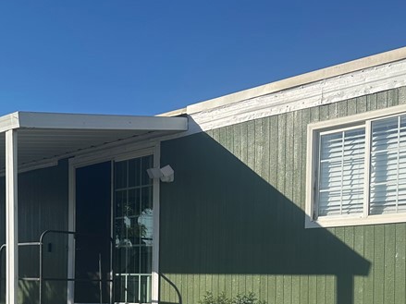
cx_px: 206
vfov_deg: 25.1
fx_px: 657
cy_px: 288
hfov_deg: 34.4
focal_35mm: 56
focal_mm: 6.86
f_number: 1.78
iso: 80
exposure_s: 1/4762
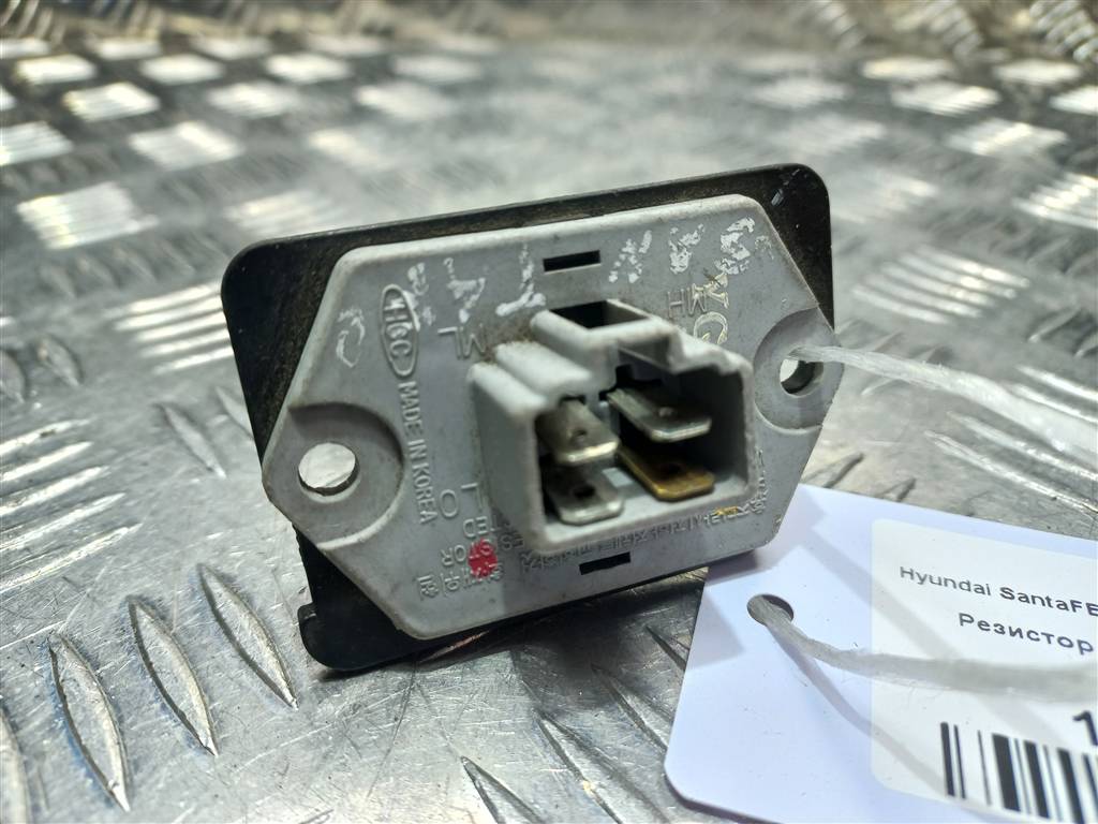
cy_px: 412
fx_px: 793
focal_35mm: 25
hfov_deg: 69.4
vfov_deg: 54.9
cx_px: 549
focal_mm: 4.6
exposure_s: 1/50
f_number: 1.8
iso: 40
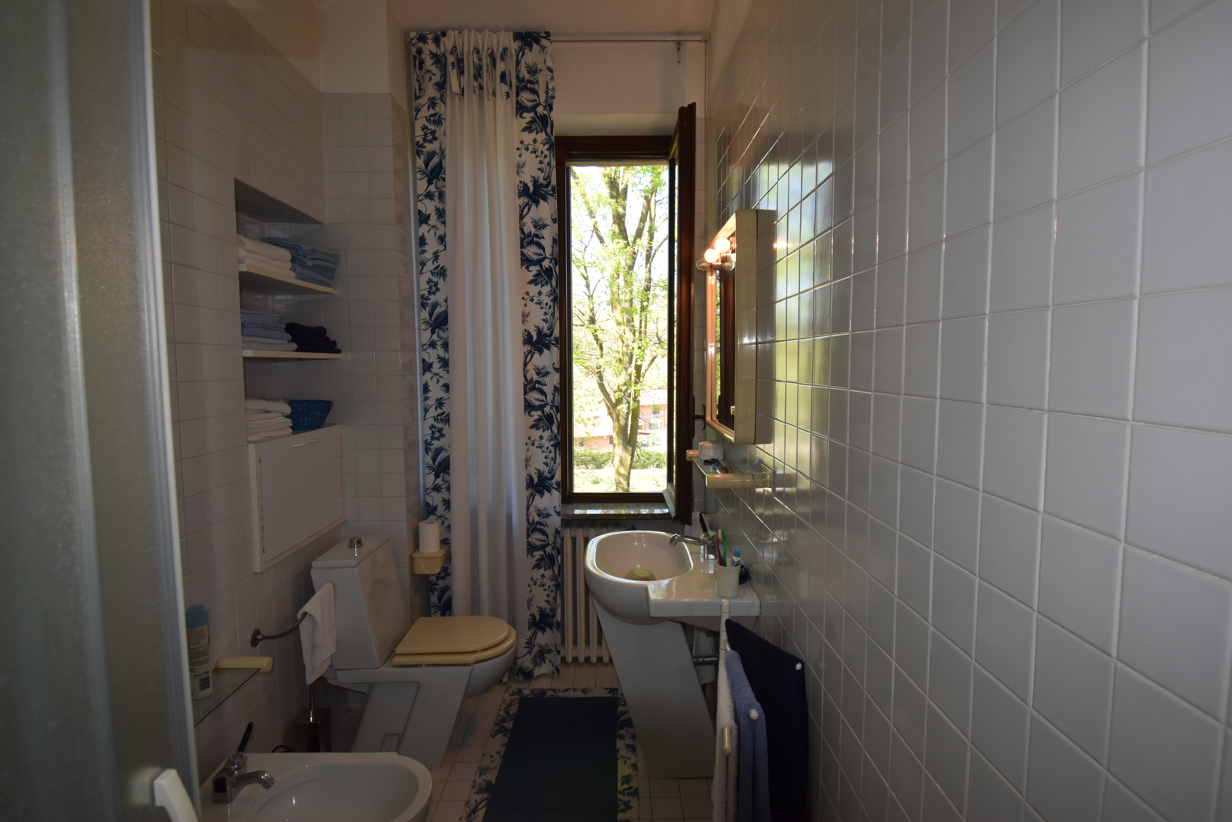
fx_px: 616
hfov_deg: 90.0
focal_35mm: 18
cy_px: 411
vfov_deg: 67.4
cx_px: 616
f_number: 5.6
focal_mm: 12
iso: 500
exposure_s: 1/125
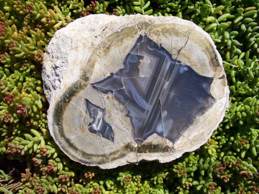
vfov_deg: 41.8
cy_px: 97
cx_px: 130
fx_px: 254
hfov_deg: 54.0
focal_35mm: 34
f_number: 4.8
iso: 80
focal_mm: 5.6
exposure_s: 1/750
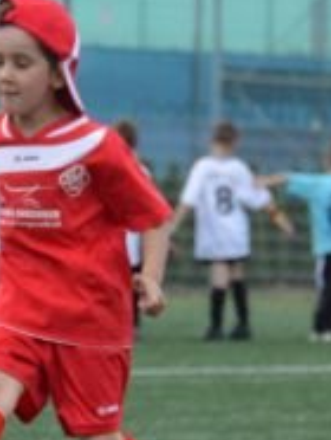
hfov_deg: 3.4
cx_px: 71
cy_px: 268
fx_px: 5617
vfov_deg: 4.5
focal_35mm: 442
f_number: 5.6
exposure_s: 1/1250
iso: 400
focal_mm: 95
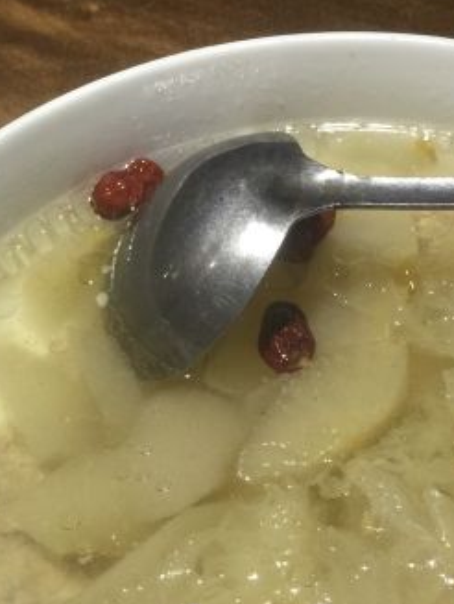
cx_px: 315
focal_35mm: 62
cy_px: 512
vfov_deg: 30.2
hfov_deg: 23.6
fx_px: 1082
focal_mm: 4.15
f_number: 2.2
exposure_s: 1/17
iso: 64
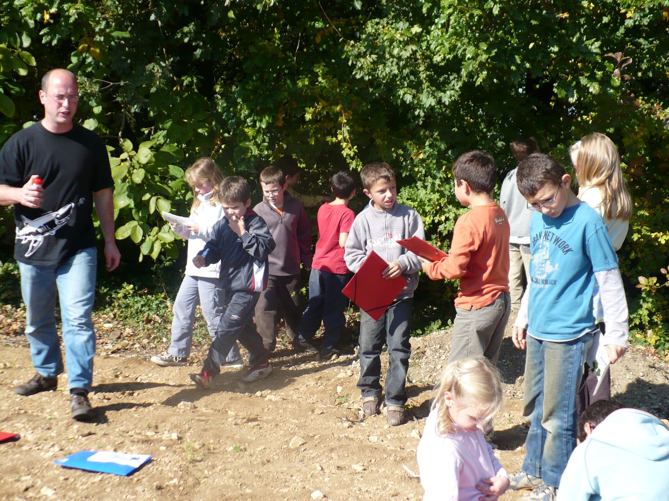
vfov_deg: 27.0
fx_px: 1044
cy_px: 250
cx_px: 334
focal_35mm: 54
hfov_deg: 35.5
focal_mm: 8.9
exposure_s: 1/640
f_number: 3.1
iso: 100
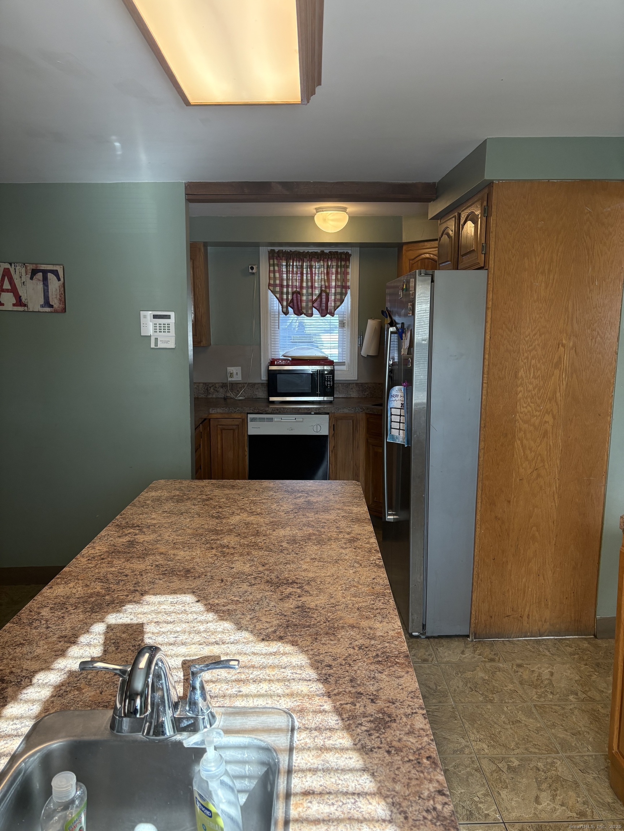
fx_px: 625
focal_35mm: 26
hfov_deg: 53.1
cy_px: 416
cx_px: 312
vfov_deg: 67.3
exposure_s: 1/120
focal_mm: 5.96
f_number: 1.6
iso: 125
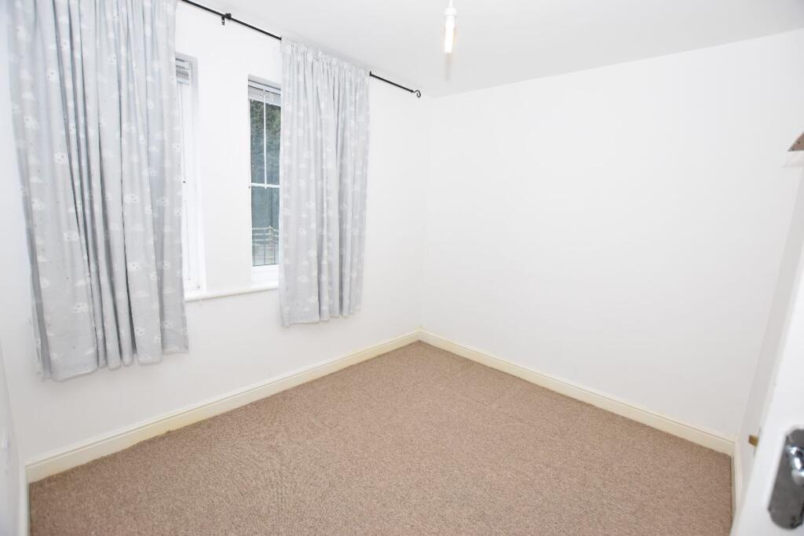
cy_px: 268
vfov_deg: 77.3
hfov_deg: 100.4
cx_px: 402
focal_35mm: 15
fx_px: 335
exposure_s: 1/125
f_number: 4
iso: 800
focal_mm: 10
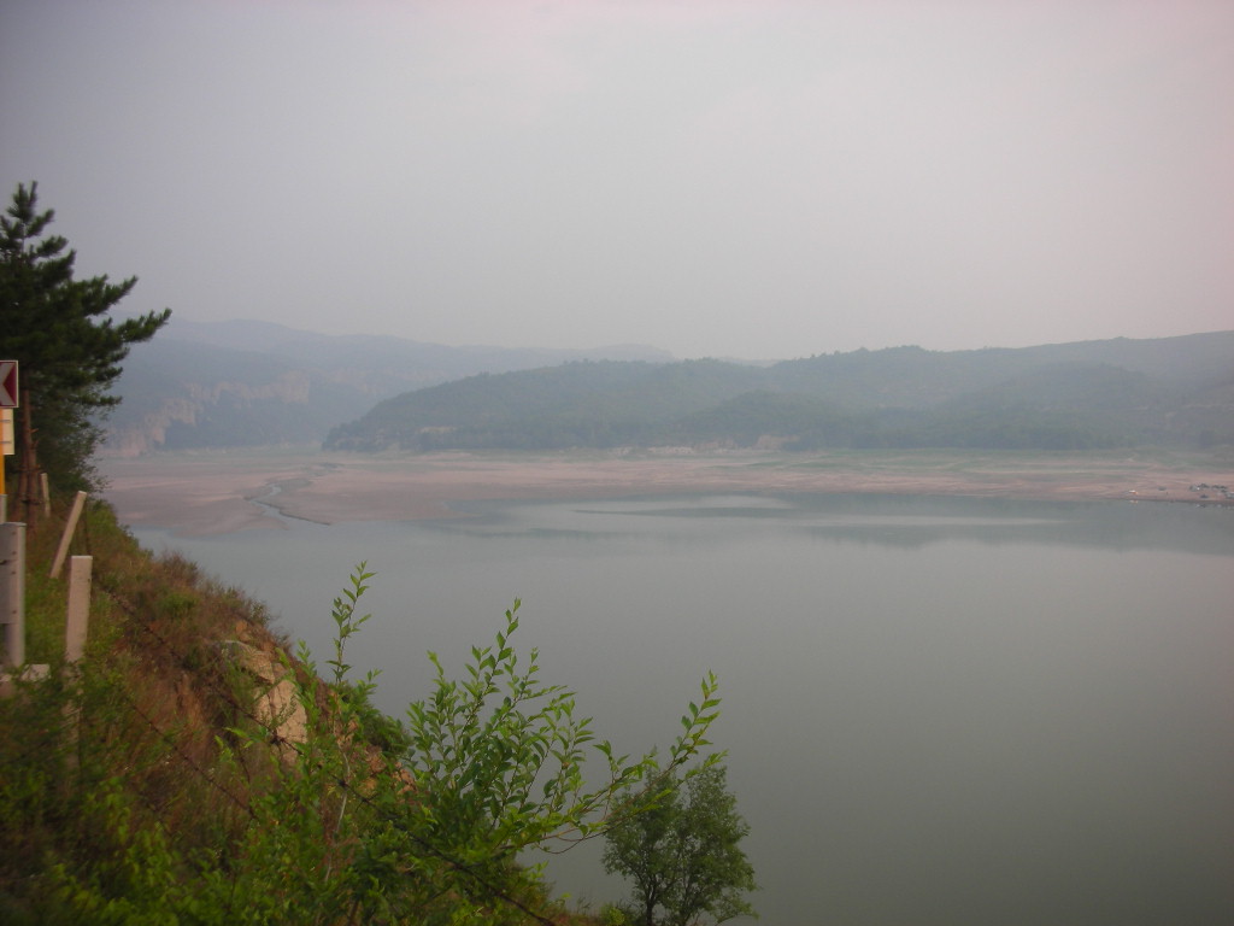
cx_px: 617
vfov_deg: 40.7
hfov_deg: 52.6
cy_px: 463
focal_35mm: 35
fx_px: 1248
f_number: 3
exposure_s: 1/90.8
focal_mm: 5.8
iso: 50
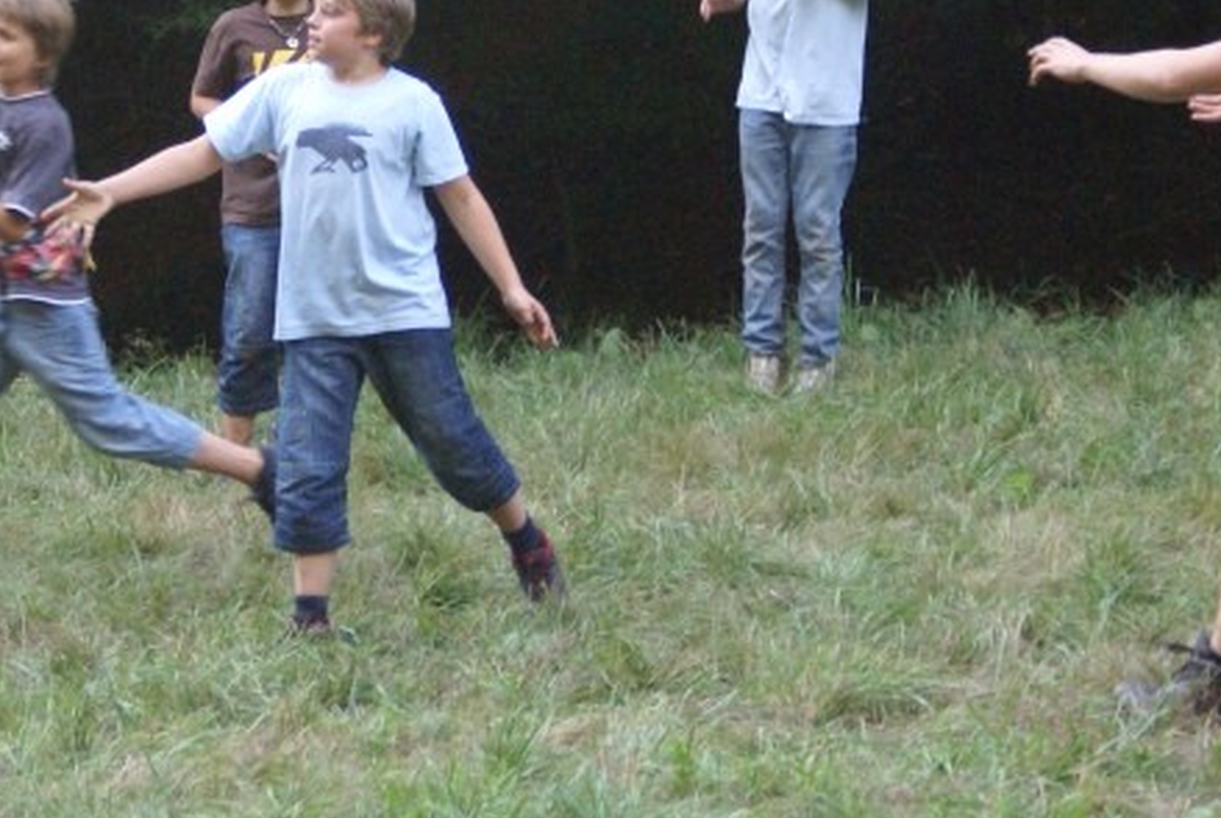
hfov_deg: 9.8
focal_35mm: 210
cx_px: 261
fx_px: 7132
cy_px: 235
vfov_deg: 6.6
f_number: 5.6
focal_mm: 60
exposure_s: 1/160
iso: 800
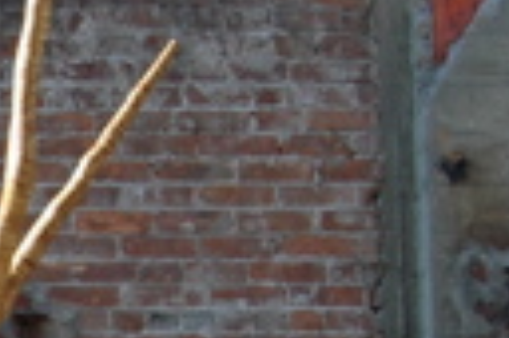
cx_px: -372
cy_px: 662
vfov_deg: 6.8
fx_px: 2768
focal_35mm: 196
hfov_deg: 10.0
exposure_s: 1/200
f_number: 7.1
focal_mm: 24
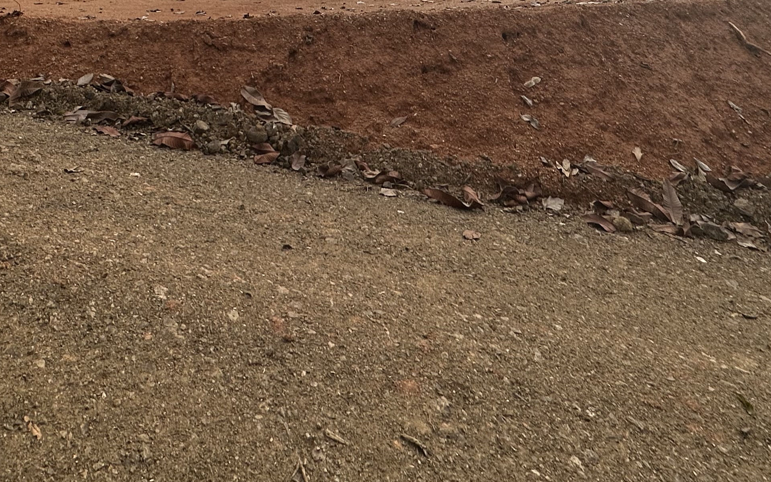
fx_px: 651
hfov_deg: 60.9
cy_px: -86
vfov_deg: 33.5
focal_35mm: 31
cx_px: 321
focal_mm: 2.22
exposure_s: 1/409
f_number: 2.2
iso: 40
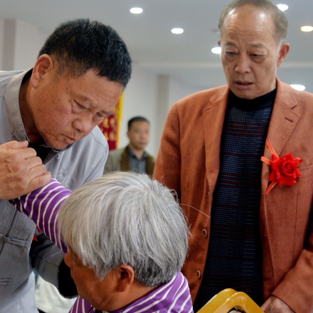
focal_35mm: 57
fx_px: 583
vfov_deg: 30.0
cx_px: 112
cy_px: 156
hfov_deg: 29.9
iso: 800
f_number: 4.2
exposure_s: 1/30
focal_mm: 44
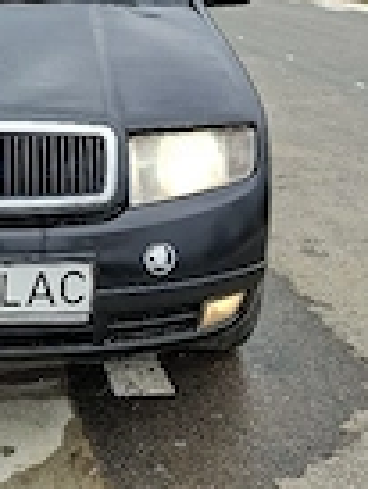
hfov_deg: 21.1
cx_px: -18
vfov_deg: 28.8
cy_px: 171
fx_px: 948
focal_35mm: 67
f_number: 1.8
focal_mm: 5.54
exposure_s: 1/769
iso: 50
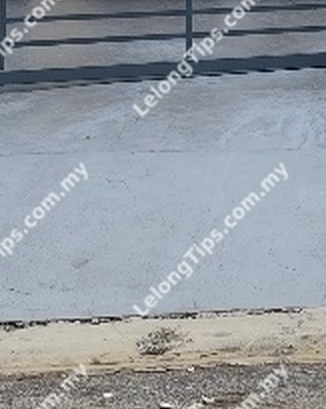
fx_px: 1678
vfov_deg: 11.8
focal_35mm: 139
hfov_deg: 10.9
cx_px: 375
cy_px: -514
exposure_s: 1/847
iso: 50
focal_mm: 6.19
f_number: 1.65
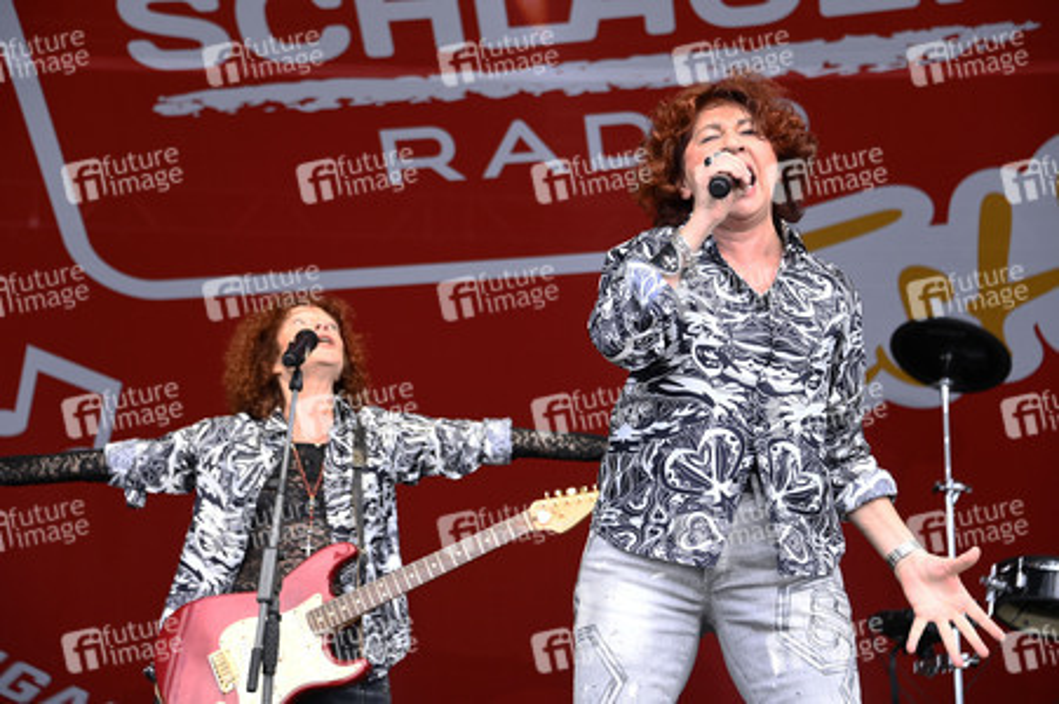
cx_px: 530
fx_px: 2881
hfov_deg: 20.8
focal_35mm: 98
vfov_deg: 13.9
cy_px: 352
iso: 500
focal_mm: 98
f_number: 5.3
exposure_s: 1/250
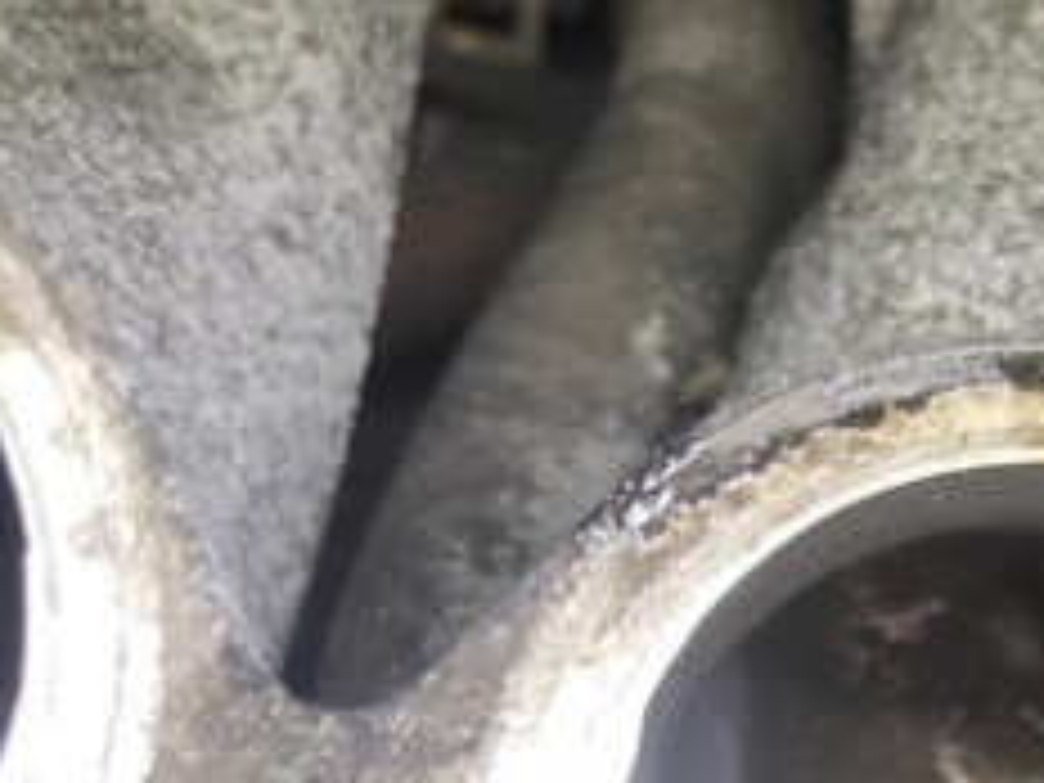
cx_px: 1233
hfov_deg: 23.6
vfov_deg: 18.2
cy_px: 986
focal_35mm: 76
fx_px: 2292
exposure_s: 1/100
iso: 32
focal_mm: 3.99
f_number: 1.8
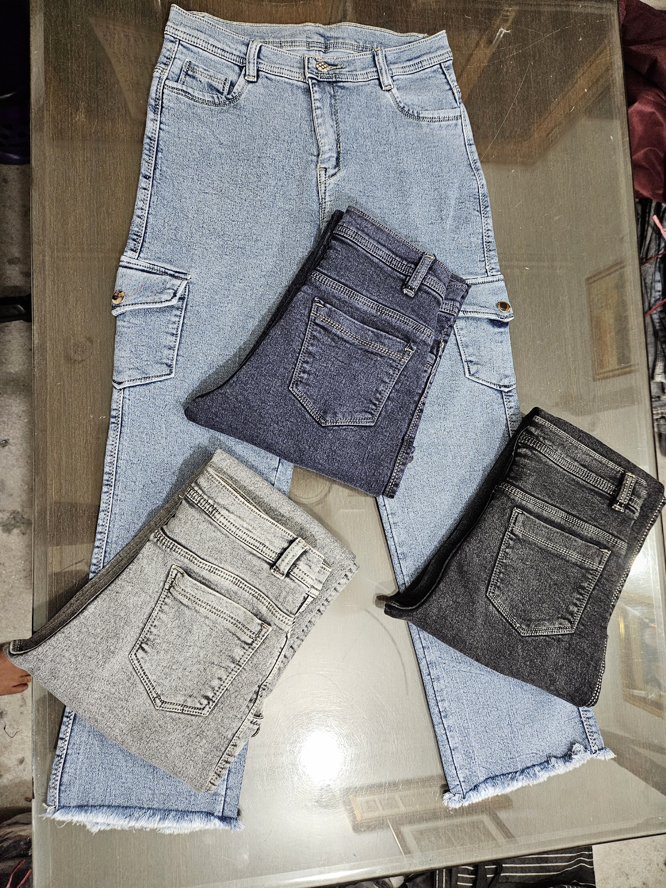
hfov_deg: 58.9
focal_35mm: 23
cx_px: 333
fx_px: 590
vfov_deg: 73.9
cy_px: 444
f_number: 1.8
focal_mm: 5.4
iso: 800
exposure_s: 1/100
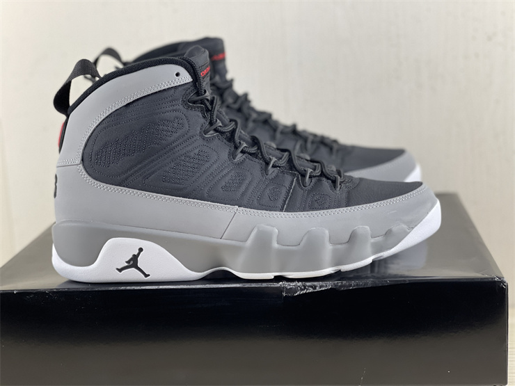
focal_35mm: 64
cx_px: 258
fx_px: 952
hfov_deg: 30.3
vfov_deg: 22.9
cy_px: 193
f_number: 2.2
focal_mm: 7.5
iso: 200
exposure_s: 1/100
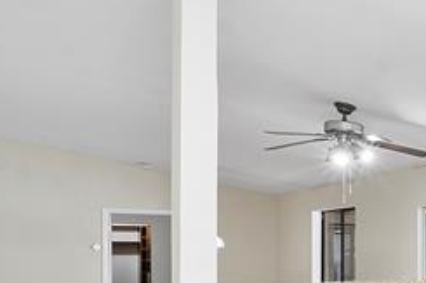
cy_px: 261
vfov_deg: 26.5
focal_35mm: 49
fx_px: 579
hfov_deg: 27.9
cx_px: 631
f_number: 11
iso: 100
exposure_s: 1/2
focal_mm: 10
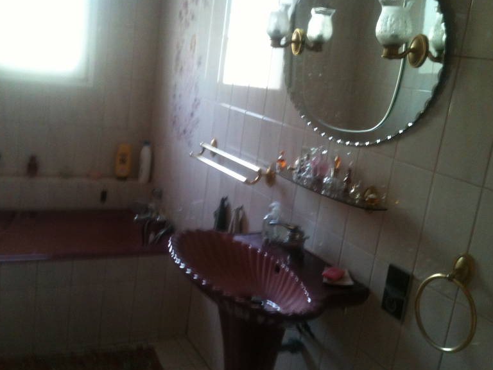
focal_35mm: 36
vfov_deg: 39.7
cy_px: 183
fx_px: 513
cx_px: 248
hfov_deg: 51.4
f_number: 2.8
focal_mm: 3.85
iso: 160
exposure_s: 1/15
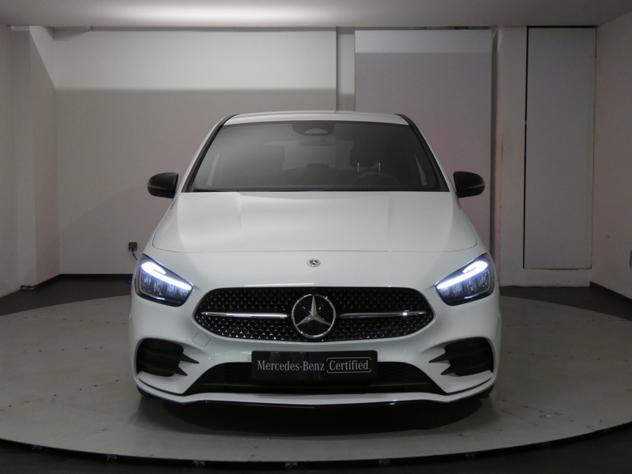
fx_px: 876
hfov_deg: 39.7
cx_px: 316
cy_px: 237
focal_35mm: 48
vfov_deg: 30.3
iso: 500
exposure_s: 1/80
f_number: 3.8
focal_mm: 8.6
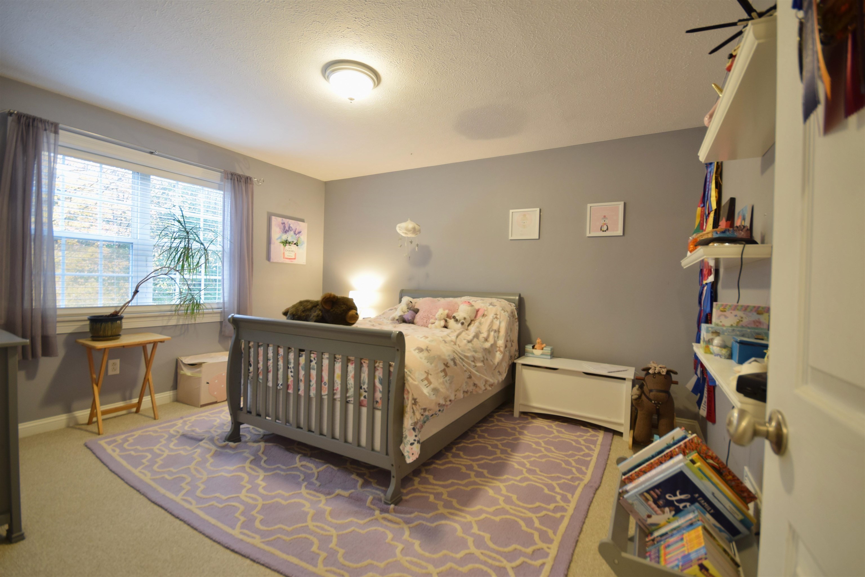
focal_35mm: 15
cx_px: 432
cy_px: 288
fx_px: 360
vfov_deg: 77.3
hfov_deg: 100.4
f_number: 6.3
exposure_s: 1/3
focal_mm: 10
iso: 200
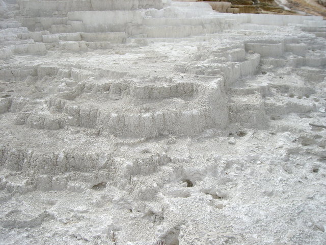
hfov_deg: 49.0
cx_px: 163
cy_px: 122
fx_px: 358
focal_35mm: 38
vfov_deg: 37.7
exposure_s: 1/500
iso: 50
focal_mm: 6.2
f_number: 4.3
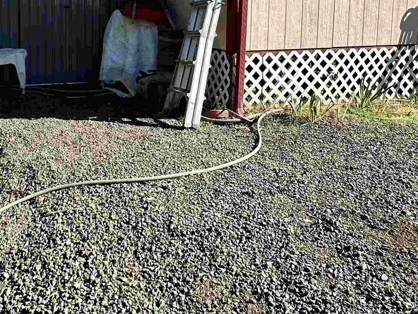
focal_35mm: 34
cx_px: 126
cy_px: 57
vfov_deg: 39.9
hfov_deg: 52.5
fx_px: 411
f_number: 2.2
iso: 40
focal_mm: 2.22
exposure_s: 1/1033
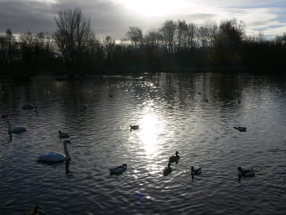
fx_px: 289
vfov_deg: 40.7
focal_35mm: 35
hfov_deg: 52.6
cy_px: 108
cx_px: 143
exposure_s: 1/400
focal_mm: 7.4
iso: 80
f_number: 8
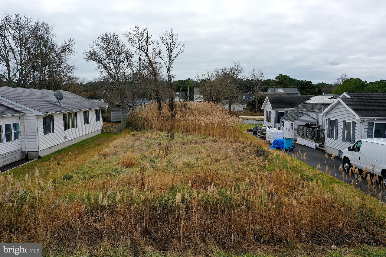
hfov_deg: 65.5
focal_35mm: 28
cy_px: 128
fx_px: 300
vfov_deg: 46.4
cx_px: 193
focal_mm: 10.26
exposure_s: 1/320
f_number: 5.6
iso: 100
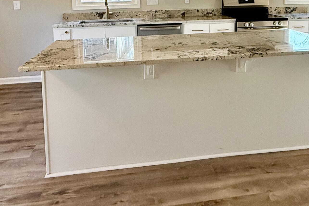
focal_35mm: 34
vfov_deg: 35.7
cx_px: 172
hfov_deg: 55.7
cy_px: 8
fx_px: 292
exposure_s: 1/120
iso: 250
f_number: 2.2
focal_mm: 2.22
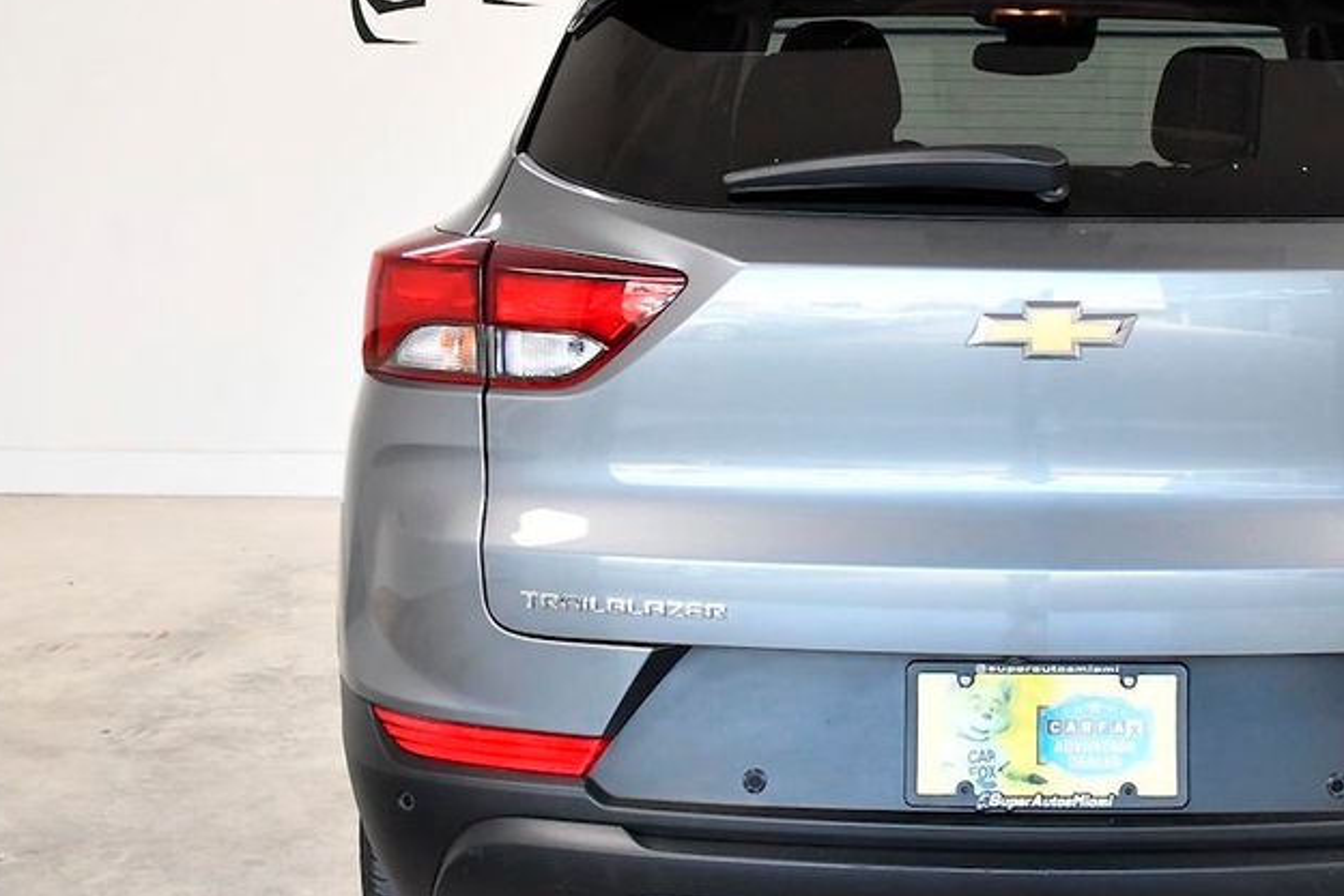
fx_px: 2203
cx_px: 1054
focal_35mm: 59
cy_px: 360
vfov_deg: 23.0
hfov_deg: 33.1
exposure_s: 1/800
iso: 2500
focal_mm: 24
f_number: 4.5
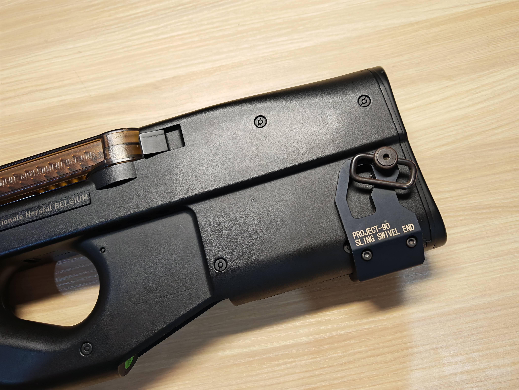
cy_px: 195
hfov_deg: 71.6
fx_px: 360
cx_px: 260
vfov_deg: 56.8
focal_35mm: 24
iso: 160
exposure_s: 1/100
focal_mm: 6.83
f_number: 2
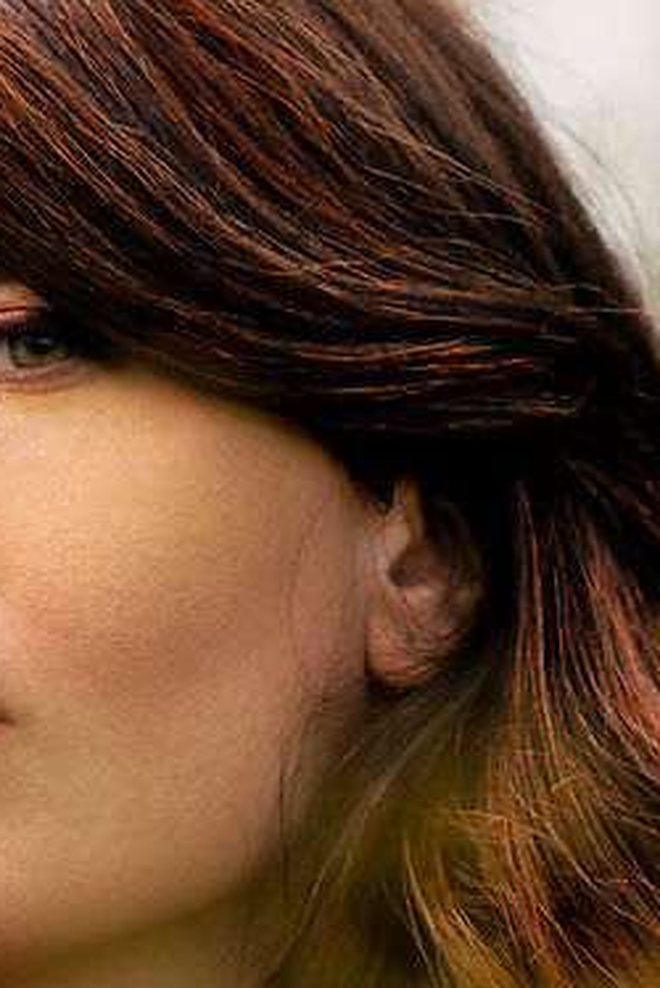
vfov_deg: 3.7
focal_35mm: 545
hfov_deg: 2.5
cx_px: -183
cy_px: 2066
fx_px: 14959
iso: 50
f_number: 1.4
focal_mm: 85
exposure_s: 1/400
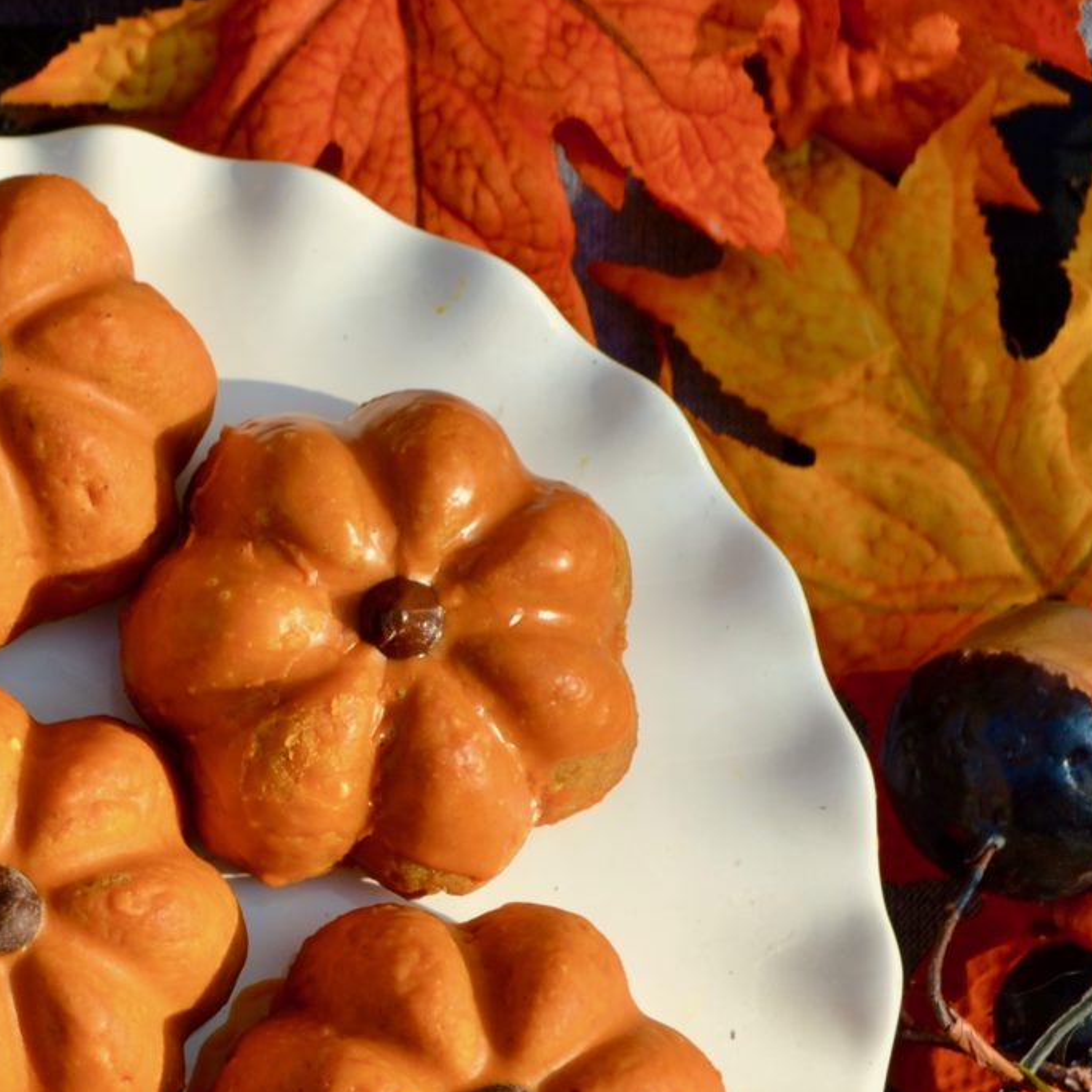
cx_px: -14
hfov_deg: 18.2
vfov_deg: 18.6
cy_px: 805
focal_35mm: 93
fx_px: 3319
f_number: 7.1
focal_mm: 26
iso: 100
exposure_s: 1/160
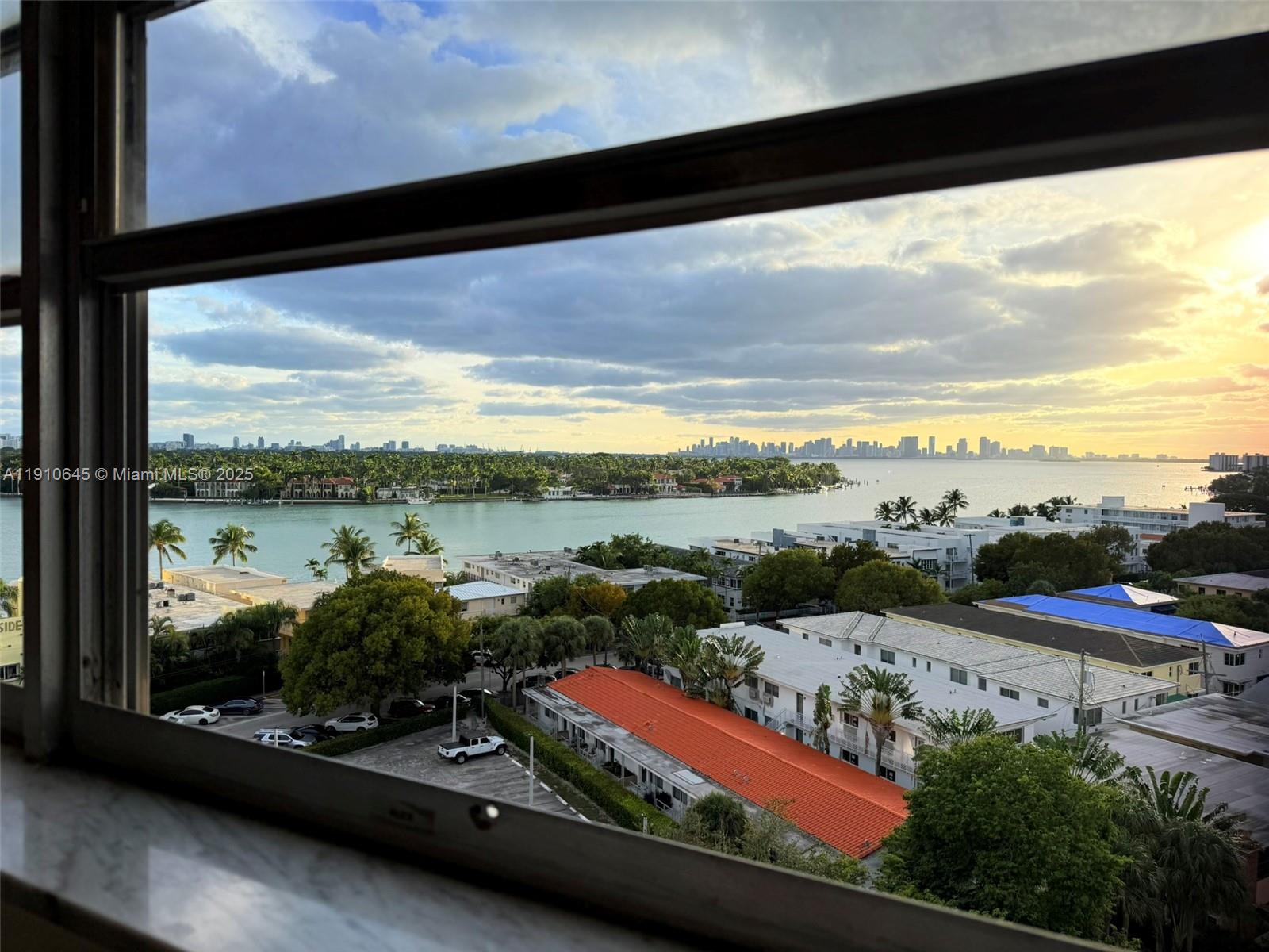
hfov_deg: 71.6
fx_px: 880
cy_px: 476
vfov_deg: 56.8
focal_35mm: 24
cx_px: 634
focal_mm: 6.76
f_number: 1.78
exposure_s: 1/2445
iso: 80
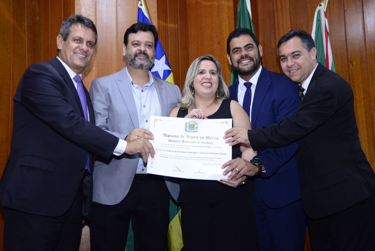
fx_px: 500
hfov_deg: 41.1
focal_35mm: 48
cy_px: 126
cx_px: 188
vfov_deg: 28.1
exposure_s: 1/125
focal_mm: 48
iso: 2500
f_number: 5.6
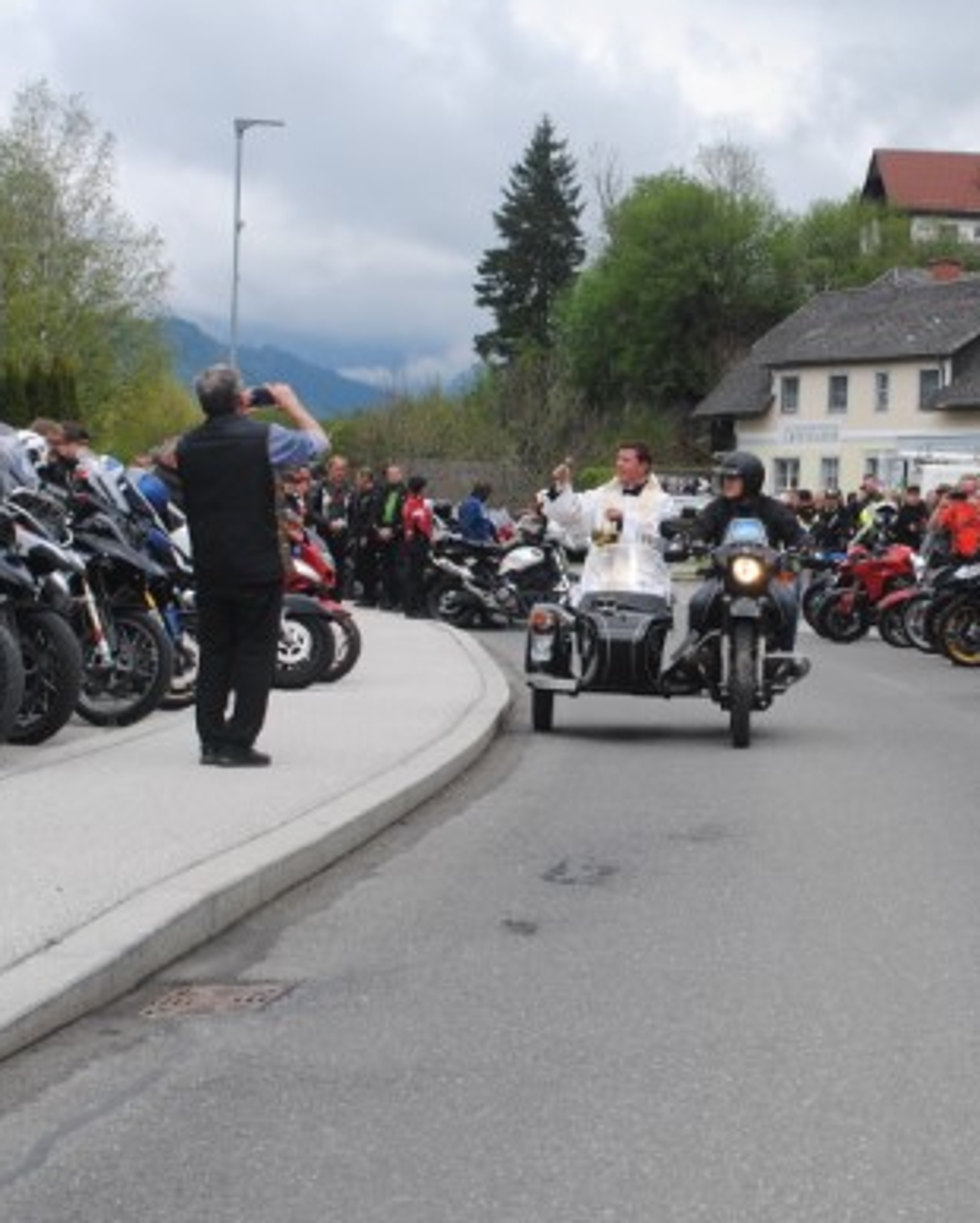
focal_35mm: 81
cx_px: 716
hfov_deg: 18.9
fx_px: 2930
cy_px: 572
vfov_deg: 23.6
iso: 100
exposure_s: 1/250
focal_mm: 31
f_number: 8
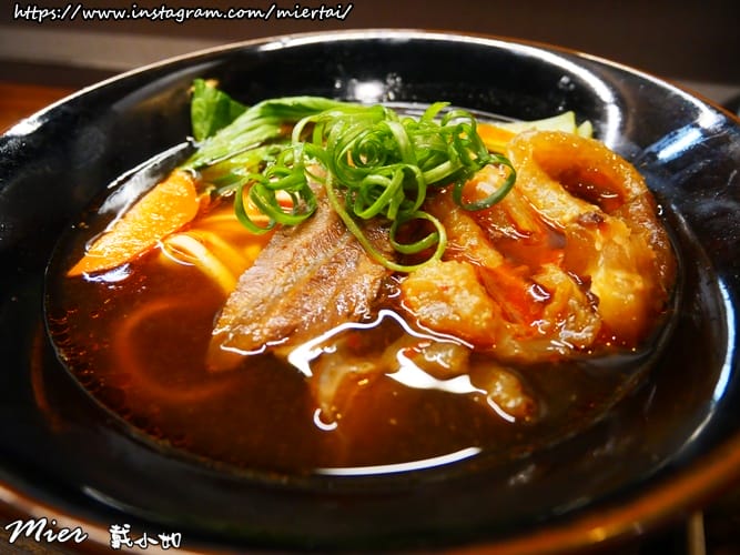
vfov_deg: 56.8
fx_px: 513
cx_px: 370
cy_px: 278
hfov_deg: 71.6
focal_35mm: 24
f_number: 3.5
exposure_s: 1/60
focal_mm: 12
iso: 2000
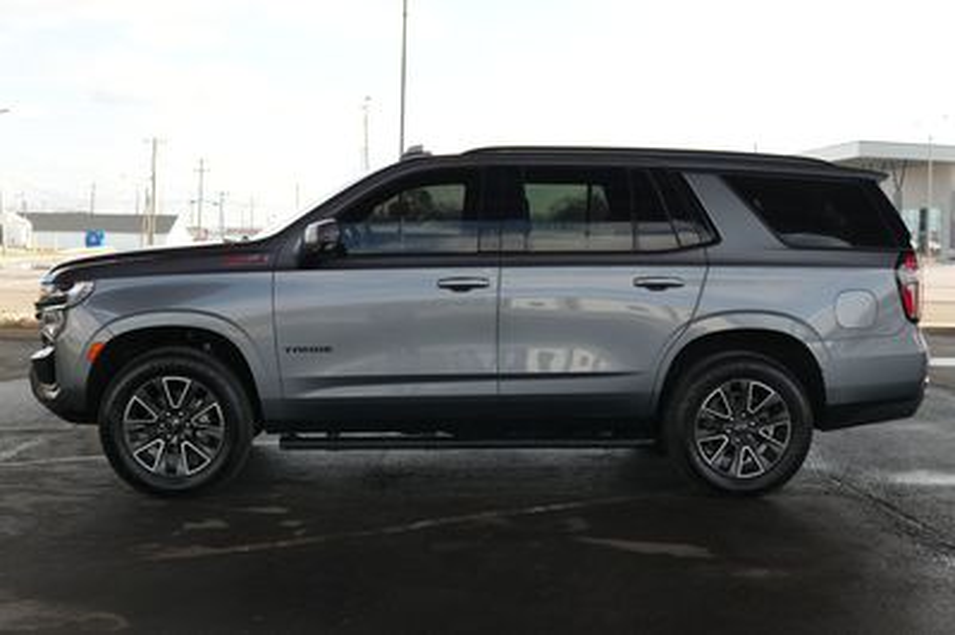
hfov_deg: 43.6
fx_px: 1193
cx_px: 478
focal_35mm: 45
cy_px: 318
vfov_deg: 29.8
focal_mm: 30
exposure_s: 1/60
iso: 640
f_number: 4
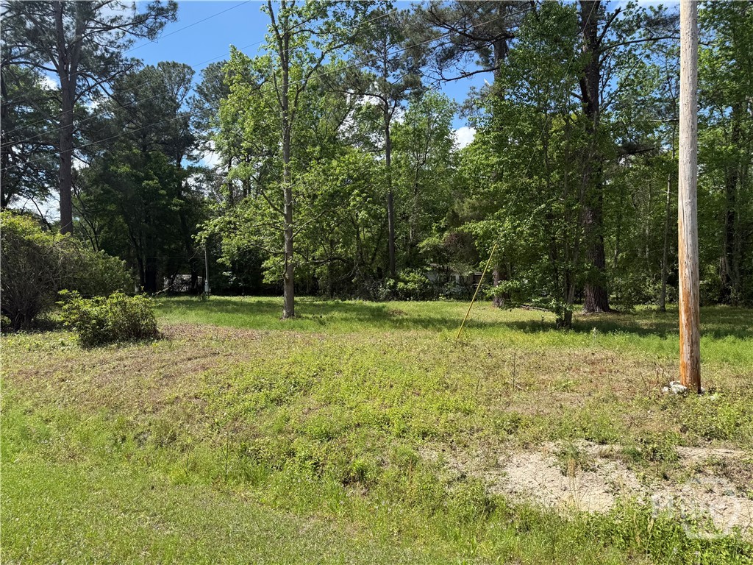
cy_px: 282
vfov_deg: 56.8
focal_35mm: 24
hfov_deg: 71.6
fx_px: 522
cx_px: 376
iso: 80
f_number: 1.78
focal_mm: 6.76
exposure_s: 1/2445
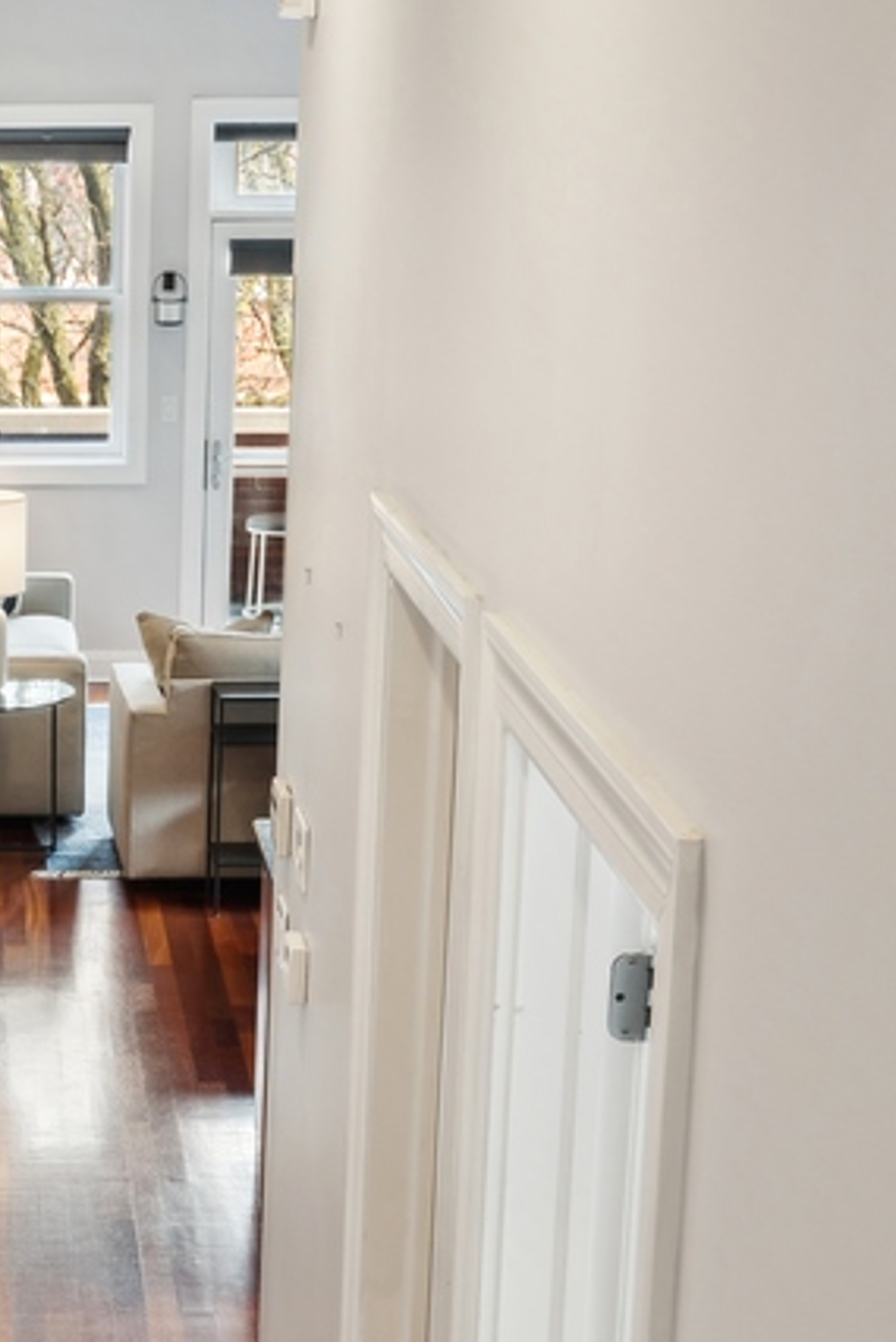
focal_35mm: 81
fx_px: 3021
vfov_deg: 24.6
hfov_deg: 16.4
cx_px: -90
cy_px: 1084
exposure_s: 1/10
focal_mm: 32
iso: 320
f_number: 8
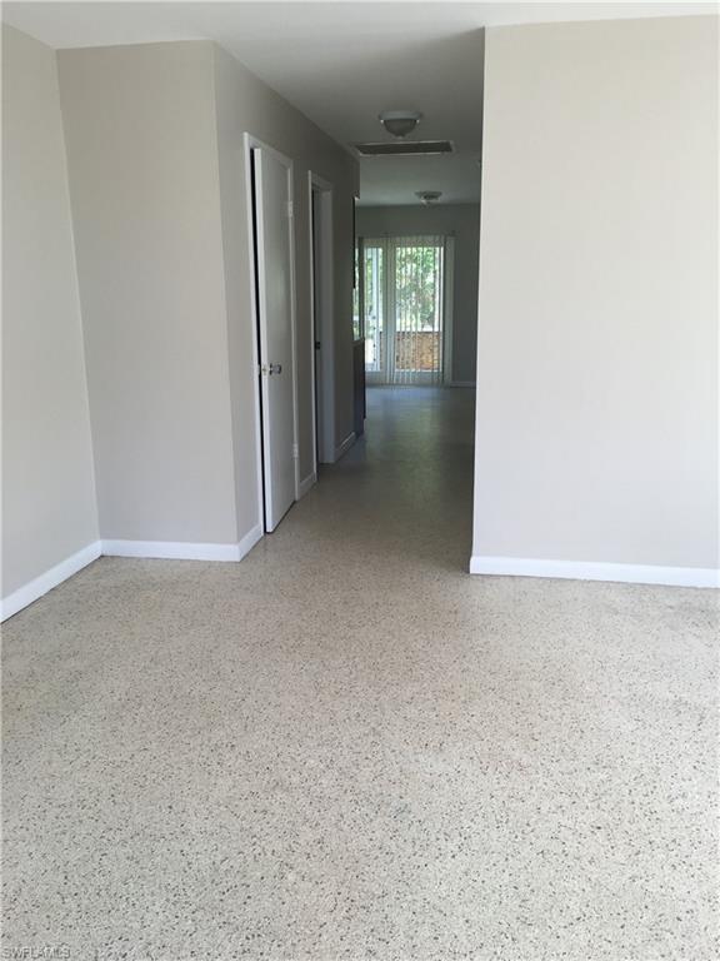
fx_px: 804
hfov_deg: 48.2
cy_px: 480
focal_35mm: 29
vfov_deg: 61.7
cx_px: 360
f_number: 2.2
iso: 25
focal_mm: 4.15
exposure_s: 1/60
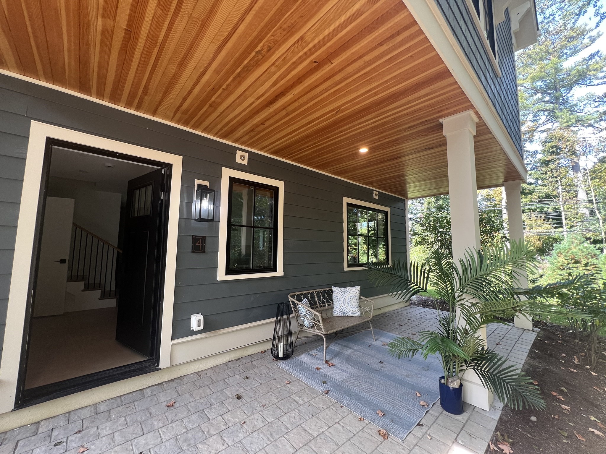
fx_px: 228
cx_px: 303
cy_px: 227
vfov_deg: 89.9
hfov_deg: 106.2
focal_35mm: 13
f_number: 1.8
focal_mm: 1.57
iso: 80
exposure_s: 1/99
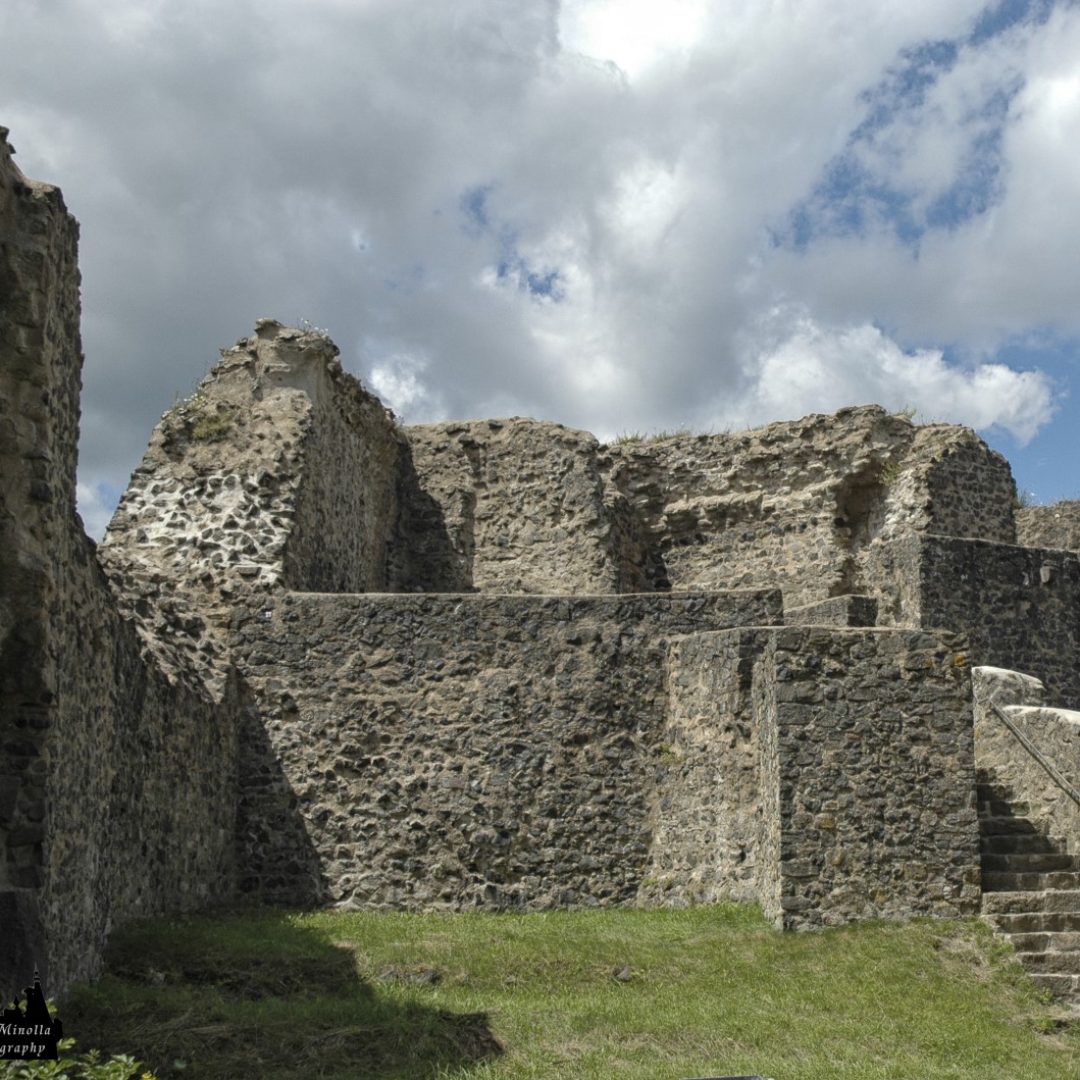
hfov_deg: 30.0
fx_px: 2000
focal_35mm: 57
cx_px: 736
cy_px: 536
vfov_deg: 30.2
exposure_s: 1/400
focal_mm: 29
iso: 200
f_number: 10
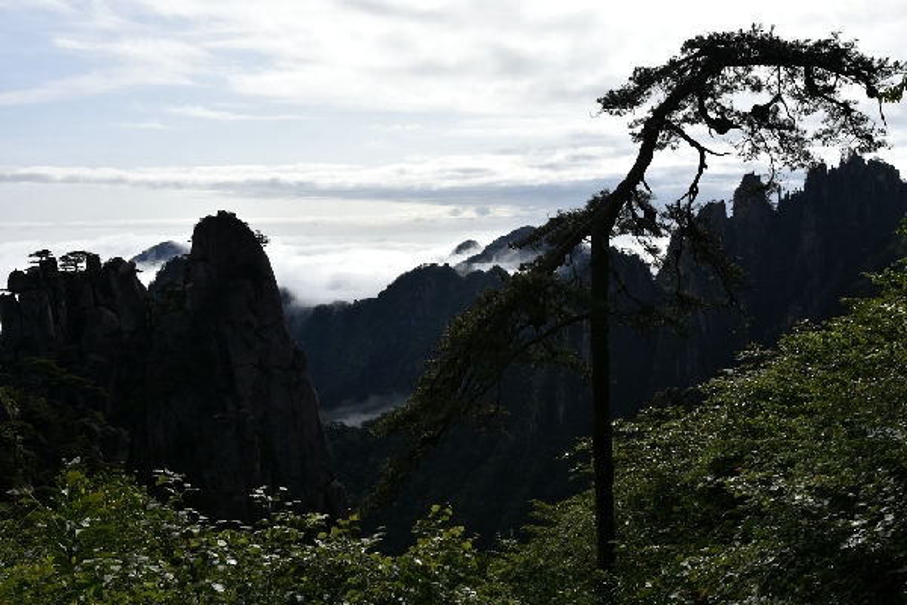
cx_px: 454
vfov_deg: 36.9
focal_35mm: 36
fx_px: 907
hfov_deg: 53.1
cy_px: 302
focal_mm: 24
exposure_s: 1/320
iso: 100
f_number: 9
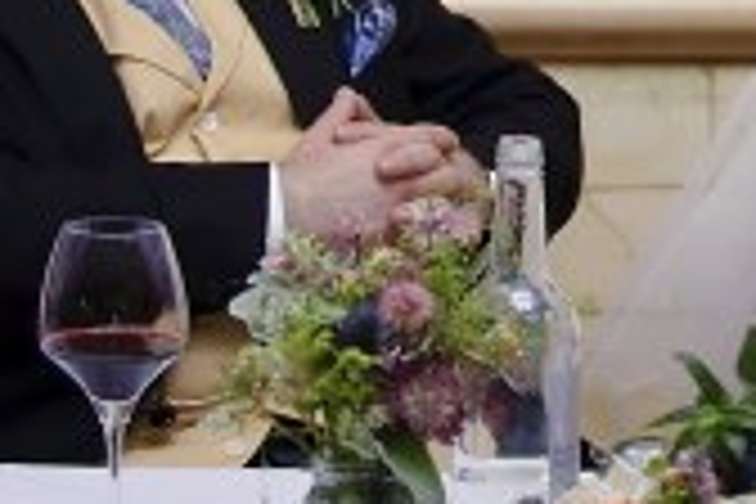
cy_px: -358
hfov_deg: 7.6
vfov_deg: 5.1
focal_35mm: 266
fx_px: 5586
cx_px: 1112
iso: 280
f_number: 4
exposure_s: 1/80
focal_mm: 70
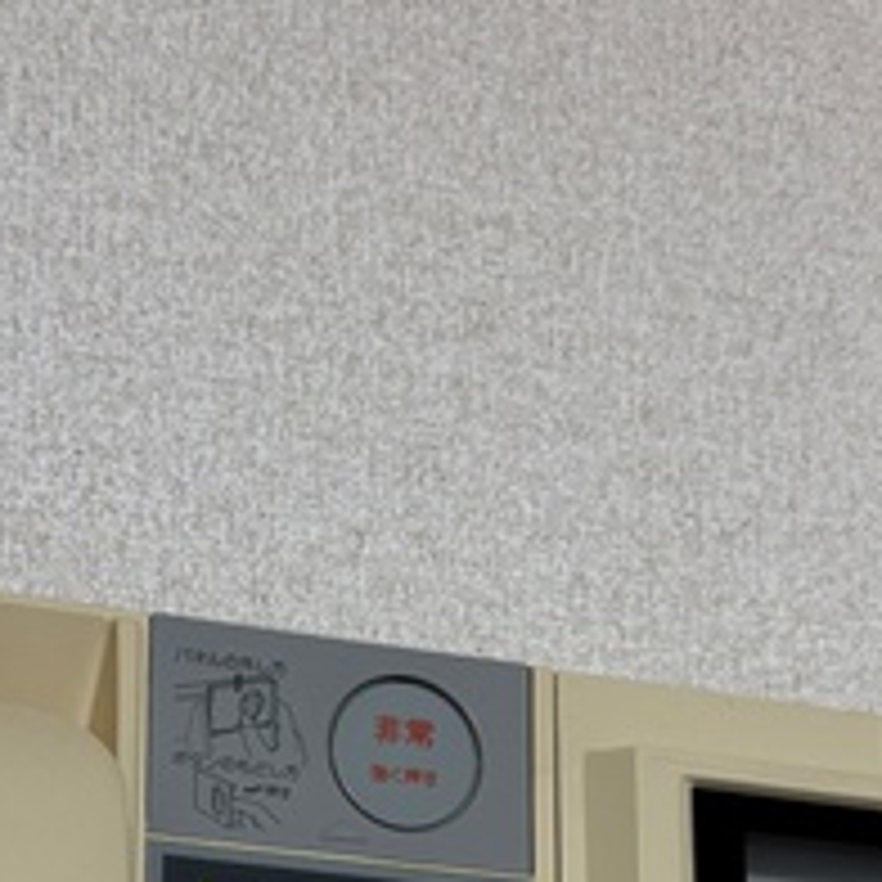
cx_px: 295
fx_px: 2364
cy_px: 1035
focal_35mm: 82
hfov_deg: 21.1
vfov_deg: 19.9
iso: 100
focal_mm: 5.96
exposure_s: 1/121
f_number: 1.6
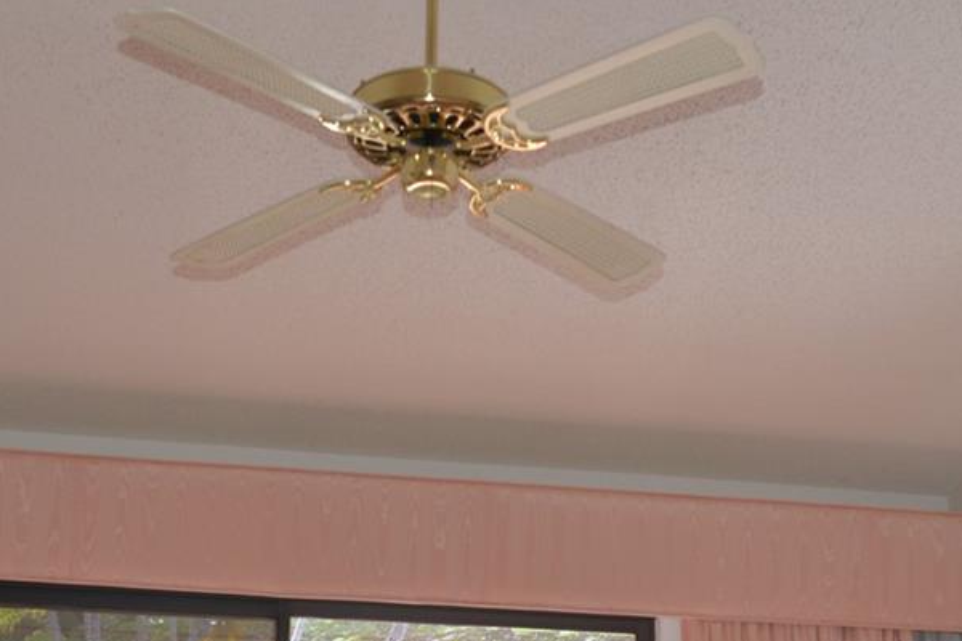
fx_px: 1710
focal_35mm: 64
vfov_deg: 20.6
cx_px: 484
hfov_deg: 31.4
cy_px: 635
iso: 640
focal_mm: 24
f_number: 4
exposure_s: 1/250
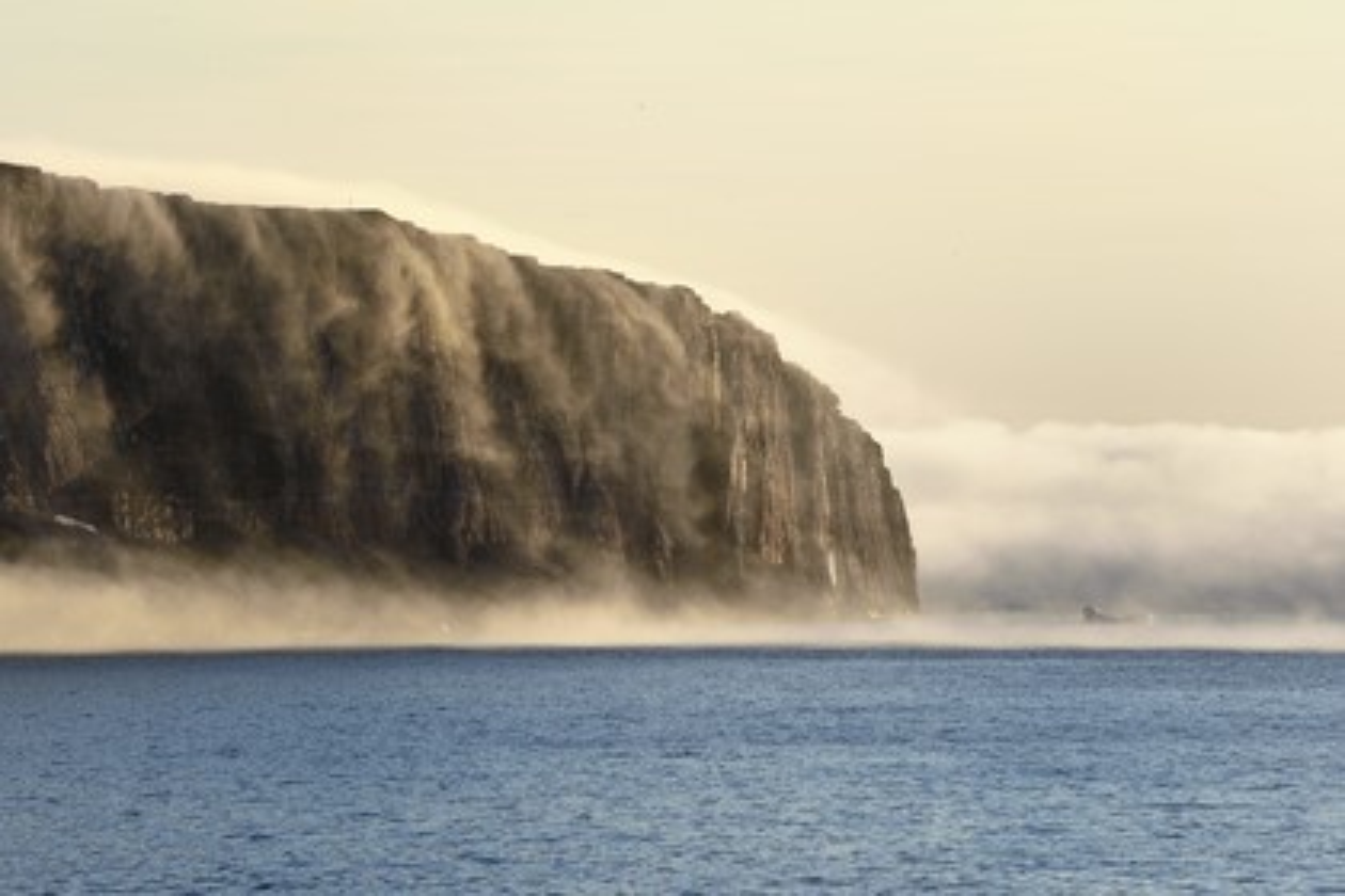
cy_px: 448
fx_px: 7472
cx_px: 672
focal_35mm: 200
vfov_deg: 6.9
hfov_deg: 10.3
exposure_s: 1/250
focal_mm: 200
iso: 200
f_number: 11
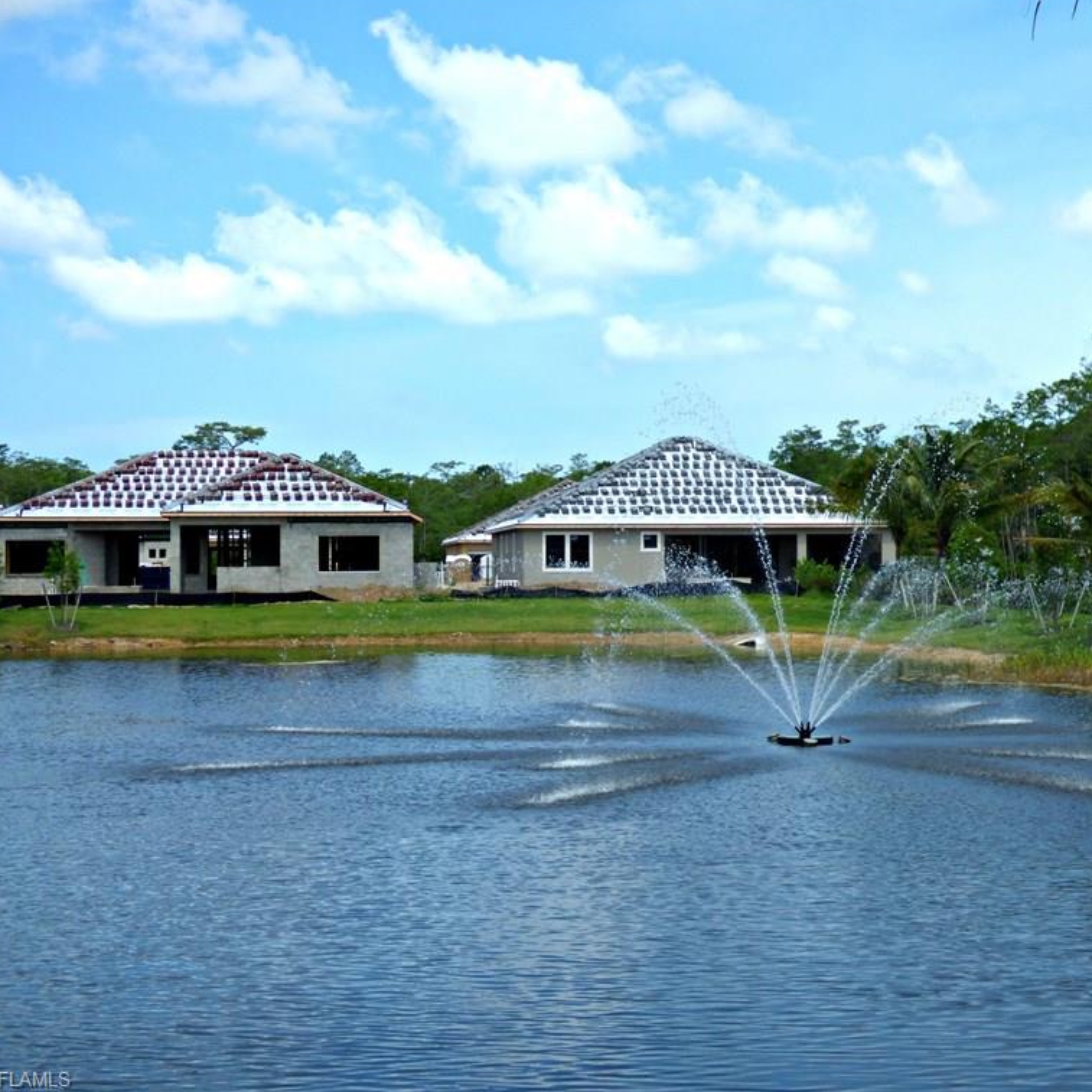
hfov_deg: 28.0
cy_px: 540
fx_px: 2177
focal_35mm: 61
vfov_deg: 28.2
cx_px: 703
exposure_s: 1/1300
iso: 100
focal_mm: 9.1
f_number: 3.9
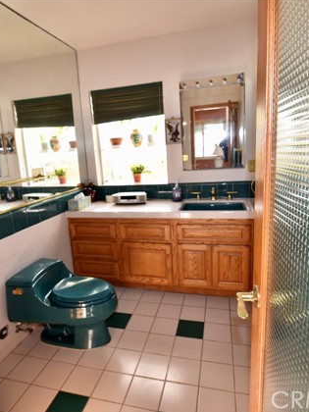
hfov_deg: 61.0
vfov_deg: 76.4
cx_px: 141
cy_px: 205
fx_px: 262
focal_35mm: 22
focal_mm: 15
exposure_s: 1/125
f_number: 5.6
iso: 720
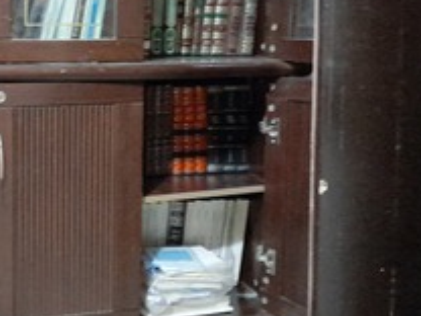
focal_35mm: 55
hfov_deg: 32.3
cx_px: 5
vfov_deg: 26.3
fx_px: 669
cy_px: 90
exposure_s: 1/17
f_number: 2
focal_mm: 4.6
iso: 1600
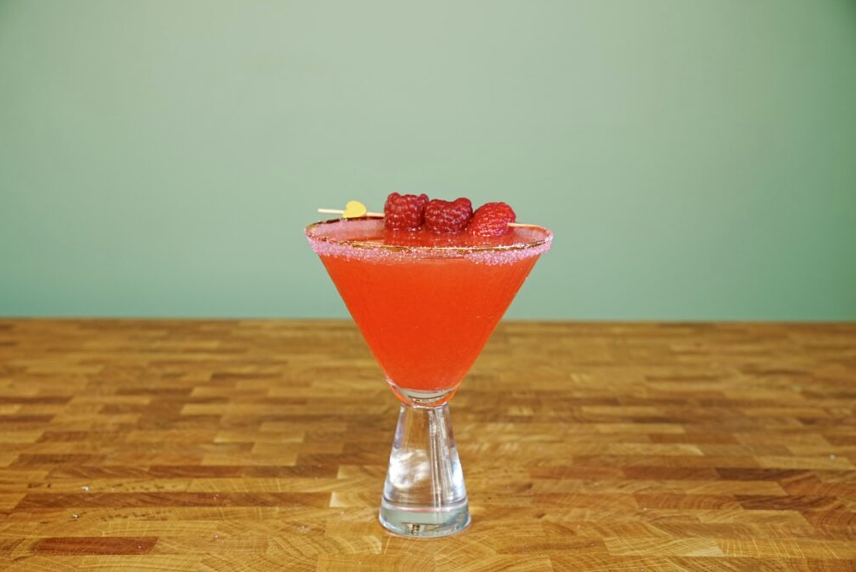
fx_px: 1077
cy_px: 290
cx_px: 422
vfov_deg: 29.8
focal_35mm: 45
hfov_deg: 43.4
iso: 200
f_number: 5
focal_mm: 29.5
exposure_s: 1/50
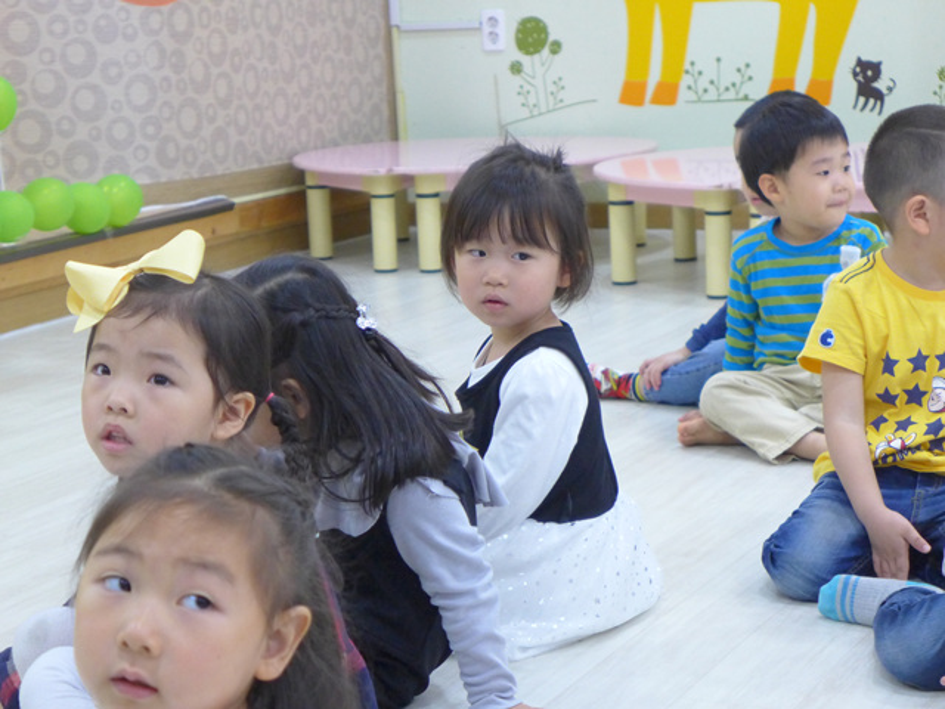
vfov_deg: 16.4
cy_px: 354
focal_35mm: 90
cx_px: 472
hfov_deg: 21.8
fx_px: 2457
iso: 800
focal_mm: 17.7
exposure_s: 1/200
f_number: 2.3
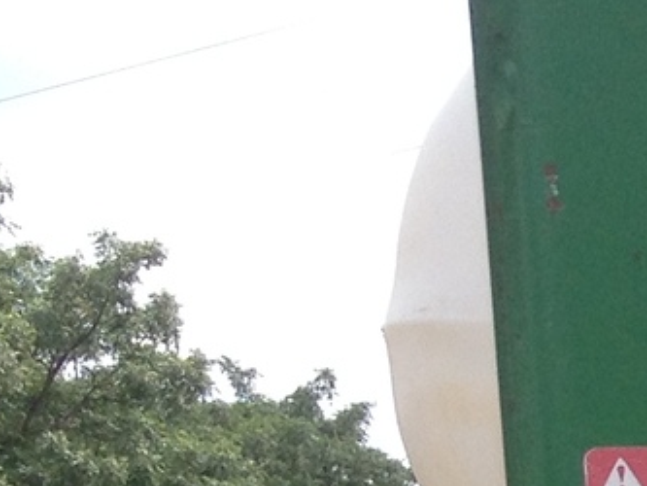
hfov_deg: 8.6
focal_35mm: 215
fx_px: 4020
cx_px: 1374
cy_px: 1353
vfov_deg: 6.4
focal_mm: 4.28
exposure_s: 1/673
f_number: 2.4
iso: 50
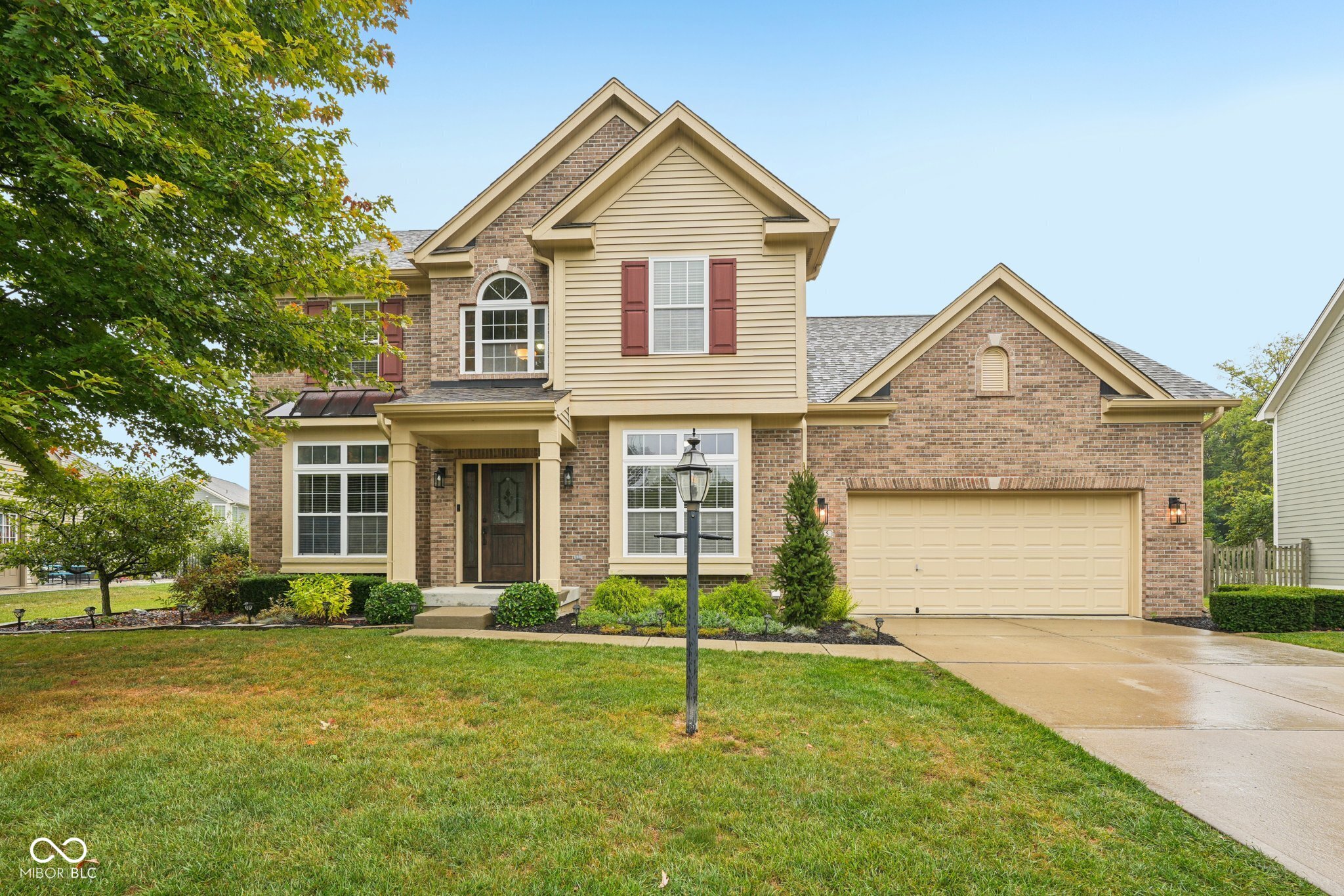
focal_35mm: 16
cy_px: 448
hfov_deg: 96.7
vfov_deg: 73.7
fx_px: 597
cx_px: 672
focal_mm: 16
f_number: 8
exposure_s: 1/30
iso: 100
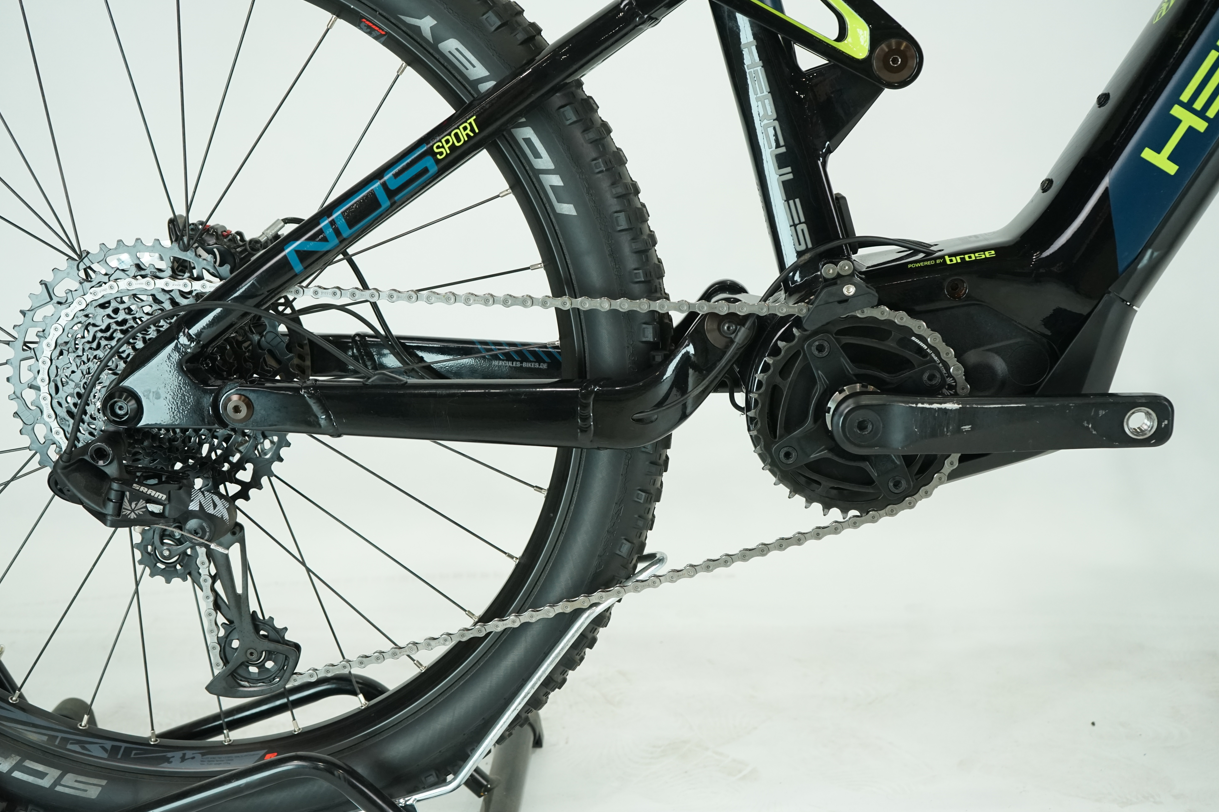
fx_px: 1456
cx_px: 596
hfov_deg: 45.4
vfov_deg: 31.2
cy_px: 405
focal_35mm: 43
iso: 1600
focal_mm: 42
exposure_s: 1/200
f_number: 5.6
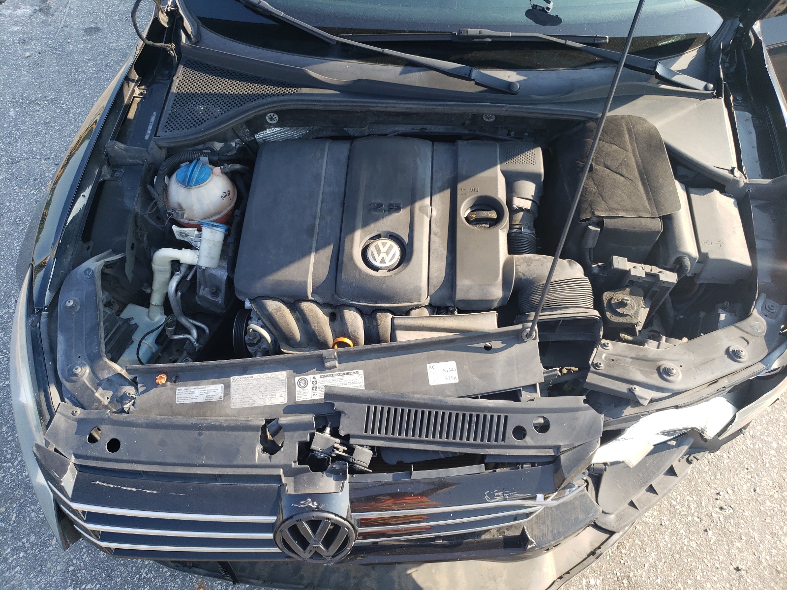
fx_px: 591
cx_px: 394
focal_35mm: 26
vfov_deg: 53.1
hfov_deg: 67.3
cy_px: 295
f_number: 1.5
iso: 50
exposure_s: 1/455
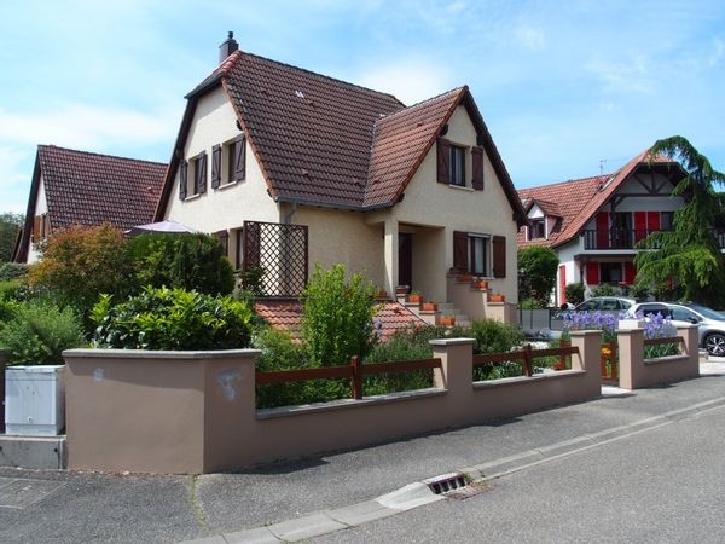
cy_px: 272
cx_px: 362
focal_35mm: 28
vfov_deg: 49.7
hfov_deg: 63.4
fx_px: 586
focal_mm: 6
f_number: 5
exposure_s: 1/500
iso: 100
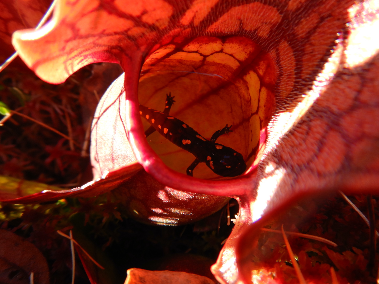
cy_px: 142
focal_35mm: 24
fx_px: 263
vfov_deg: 56.8
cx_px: 190
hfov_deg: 71.6
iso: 125
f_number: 2.8
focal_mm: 4.3
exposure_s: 1/200
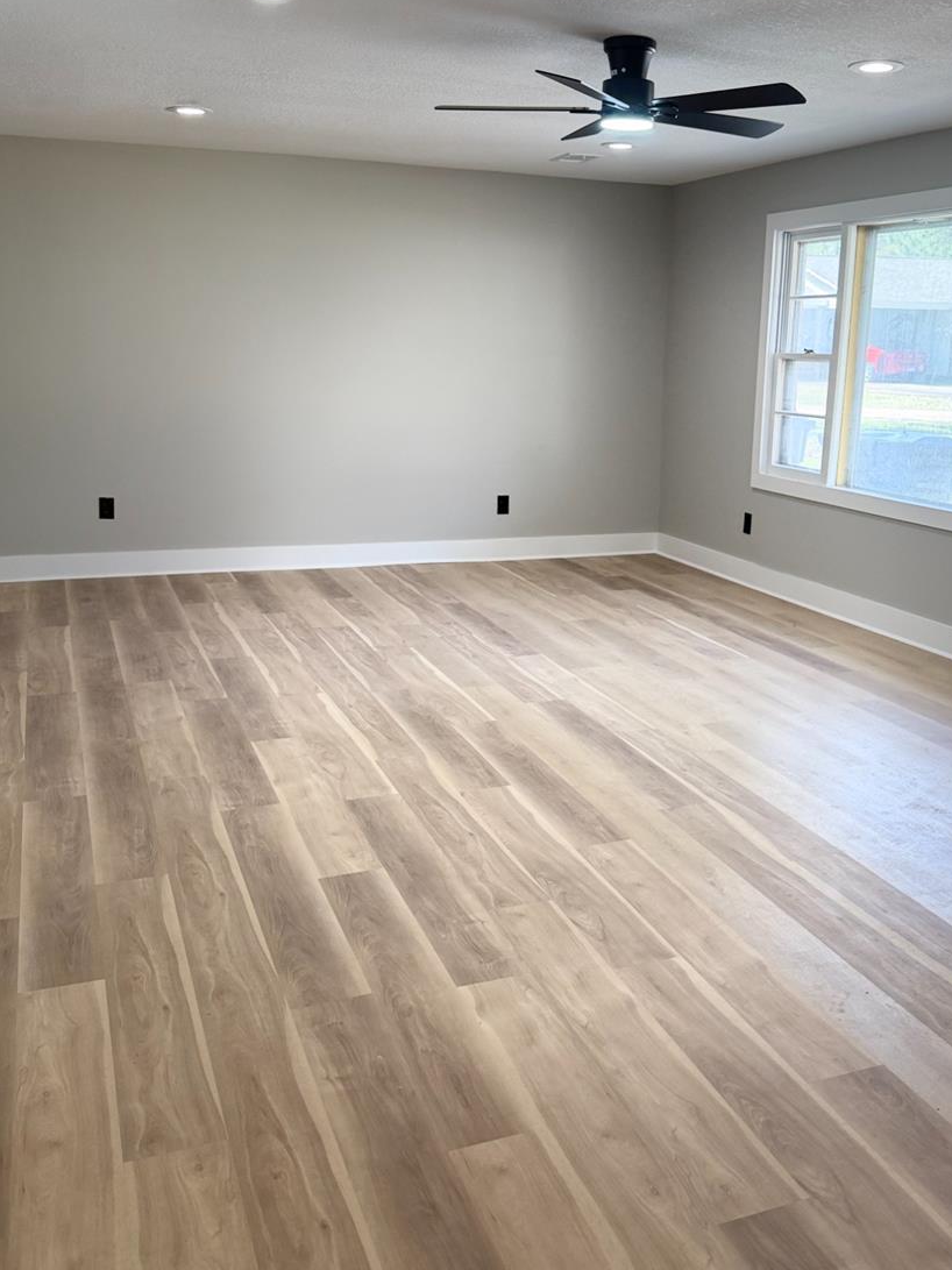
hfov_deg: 42.7
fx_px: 1210
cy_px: 634
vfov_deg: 55.4
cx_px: 579
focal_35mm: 33
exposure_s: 1/224
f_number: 1.78
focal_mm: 6.76
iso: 160
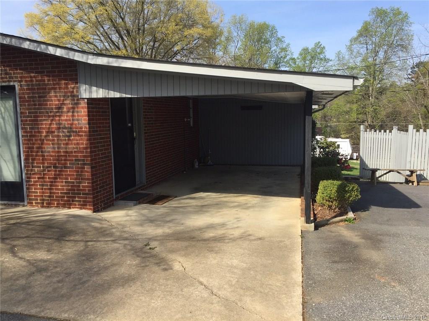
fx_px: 359
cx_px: 214
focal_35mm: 29
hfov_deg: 61.7
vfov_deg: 48.2
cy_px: 160
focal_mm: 4.15
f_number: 2.2
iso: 32
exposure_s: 1/1014
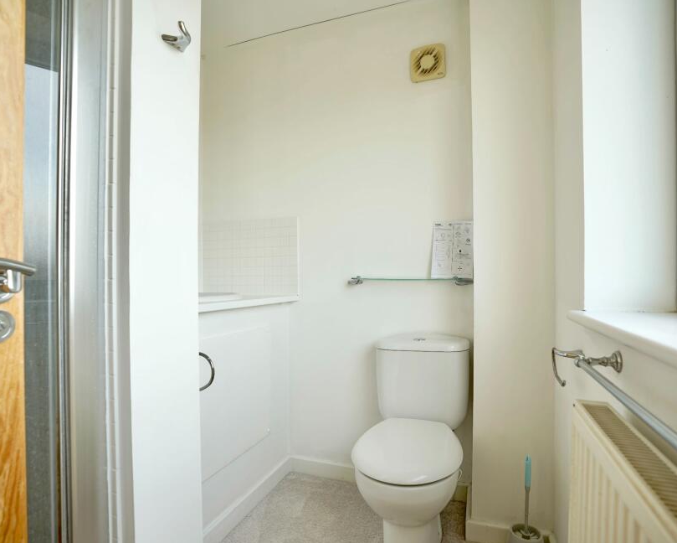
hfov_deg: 83.2
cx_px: 331
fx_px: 381
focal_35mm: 19
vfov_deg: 70.9
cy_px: 284
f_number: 4
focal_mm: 16
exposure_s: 1/60
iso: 100
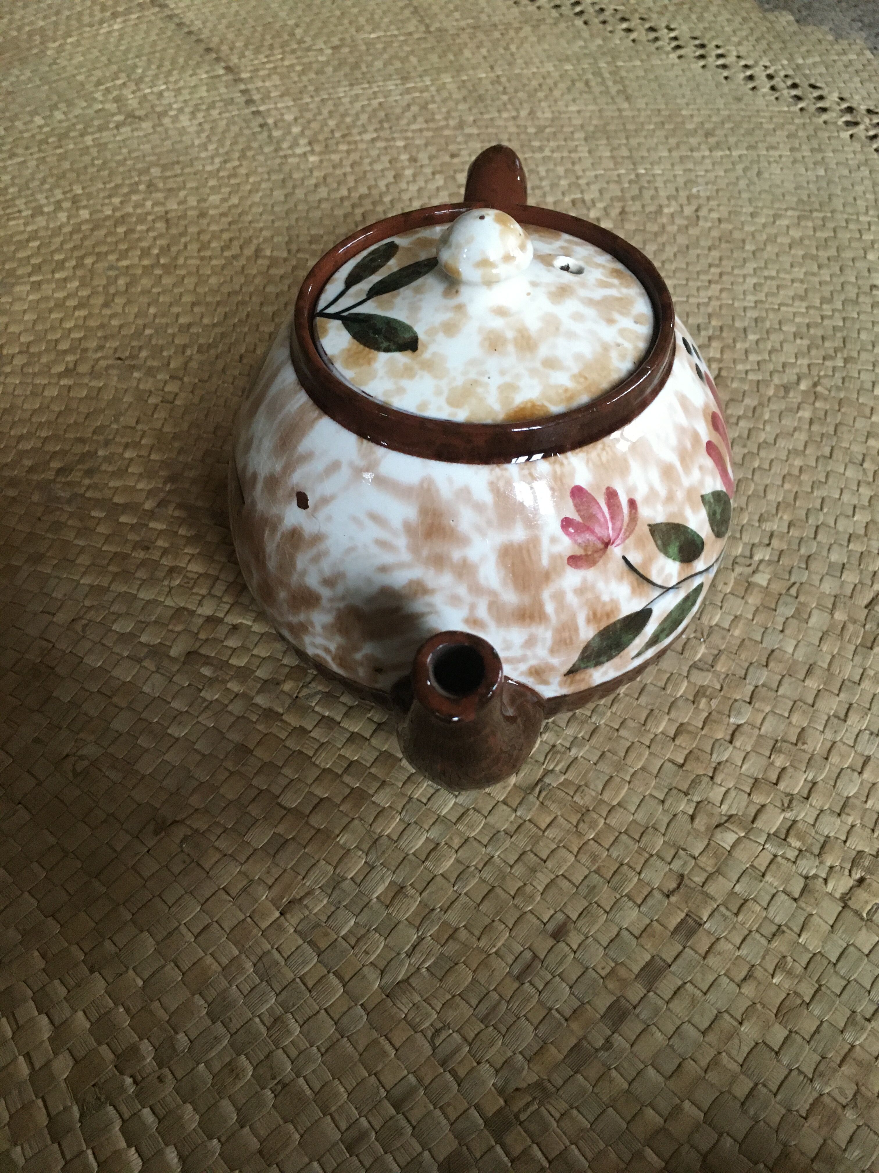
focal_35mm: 29
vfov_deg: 61.7
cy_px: 586
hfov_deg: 48.2
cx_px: 440
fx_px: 982
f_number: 2.2
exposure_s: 1/25
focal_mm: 4.15
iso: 200
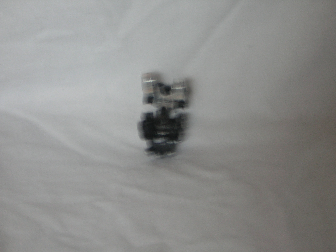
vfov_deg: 13.7
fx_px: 1048
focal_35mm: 108
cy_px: 126
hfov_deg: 18.2
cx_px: 168
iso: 50
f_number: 4.7
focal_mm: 14.1
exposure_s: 1/11
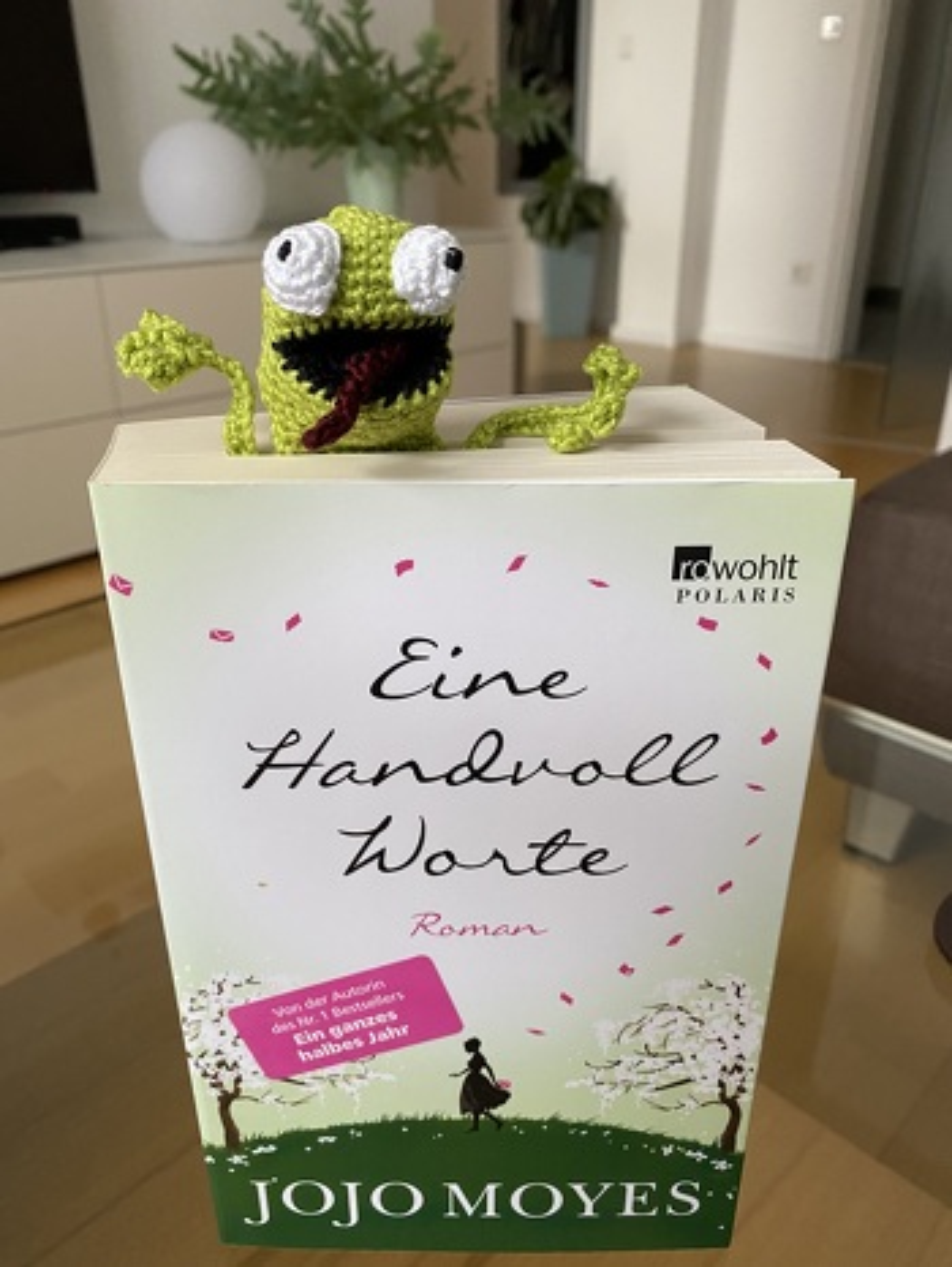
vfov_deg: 67.3
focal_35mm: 26
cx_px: 476
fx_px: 953
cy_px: 634
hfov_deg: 53.1
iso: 250
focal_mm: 4.25
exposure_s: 1/60
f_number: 1.8
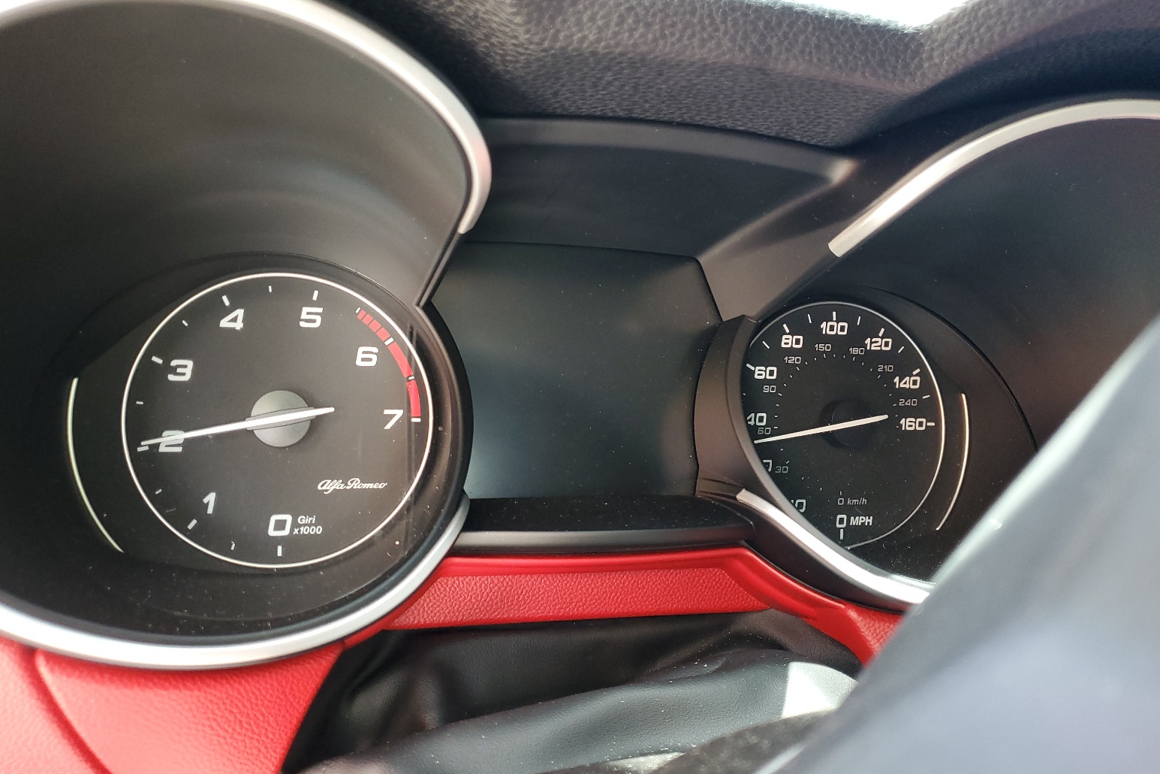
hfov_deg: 65.5
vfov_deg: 46.4
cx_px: 577
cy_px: 406
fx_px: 902
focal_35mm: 28
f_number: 1.5
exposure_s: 1/60.2
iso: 124
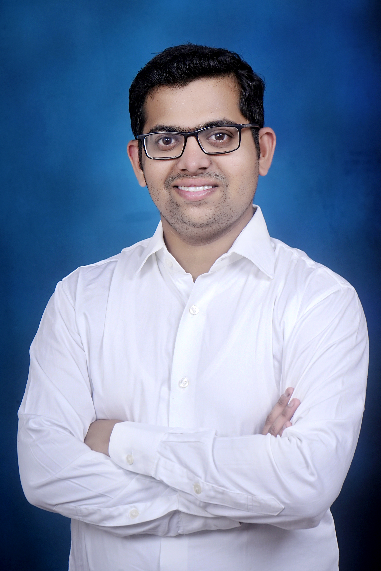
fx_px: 1032
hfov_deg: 20.9
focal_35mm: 65
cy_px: 286
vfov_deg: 31.0
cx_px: 190
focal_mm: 65
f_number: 5.6
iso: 250
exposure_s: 1/160
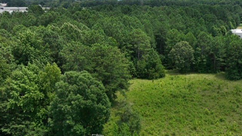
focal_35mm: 41
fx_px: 263
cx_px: 157
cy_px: 100
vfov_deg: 28.6
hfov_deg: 48.7
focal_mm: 12.29
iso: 120
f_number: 2.8
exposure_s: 1/240
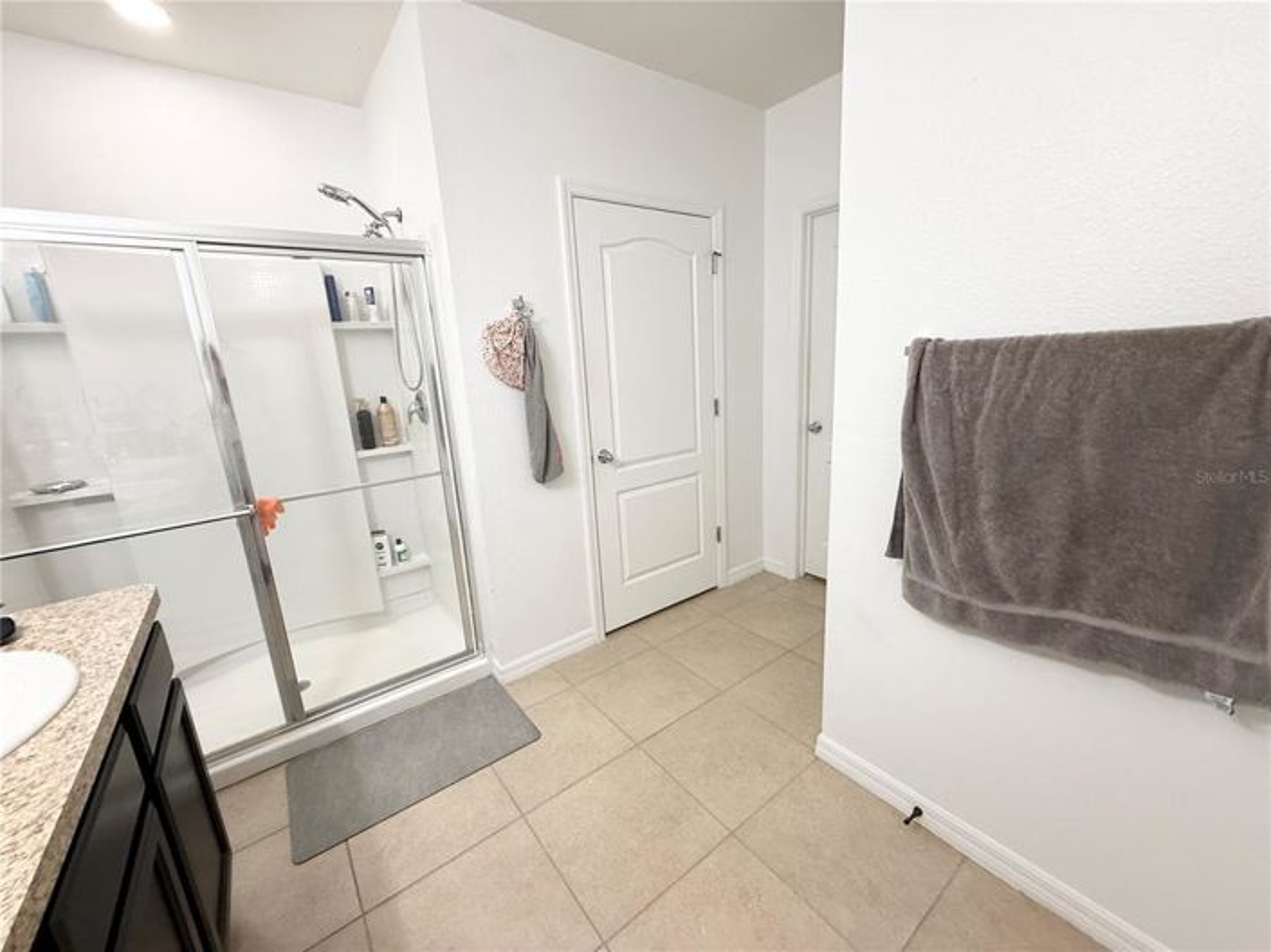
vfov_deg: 85.6
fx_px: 514
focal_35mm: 14
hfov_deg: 102.1
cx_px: 636
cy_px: 476
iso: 200
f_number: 2.2
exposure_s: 1/120
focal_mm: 2.22
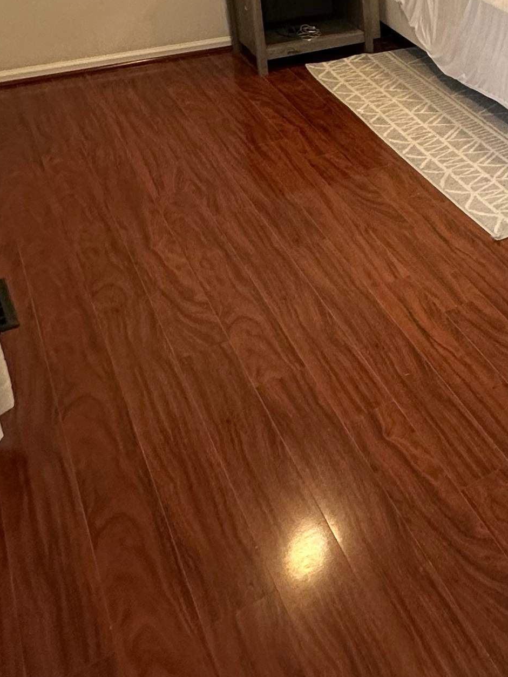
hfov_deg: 25.5
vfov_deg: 38.4
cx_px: 732
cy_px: 37
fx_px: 880
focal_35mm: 45
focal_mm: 2.22
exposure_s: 1/120
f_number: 2.2
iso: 160
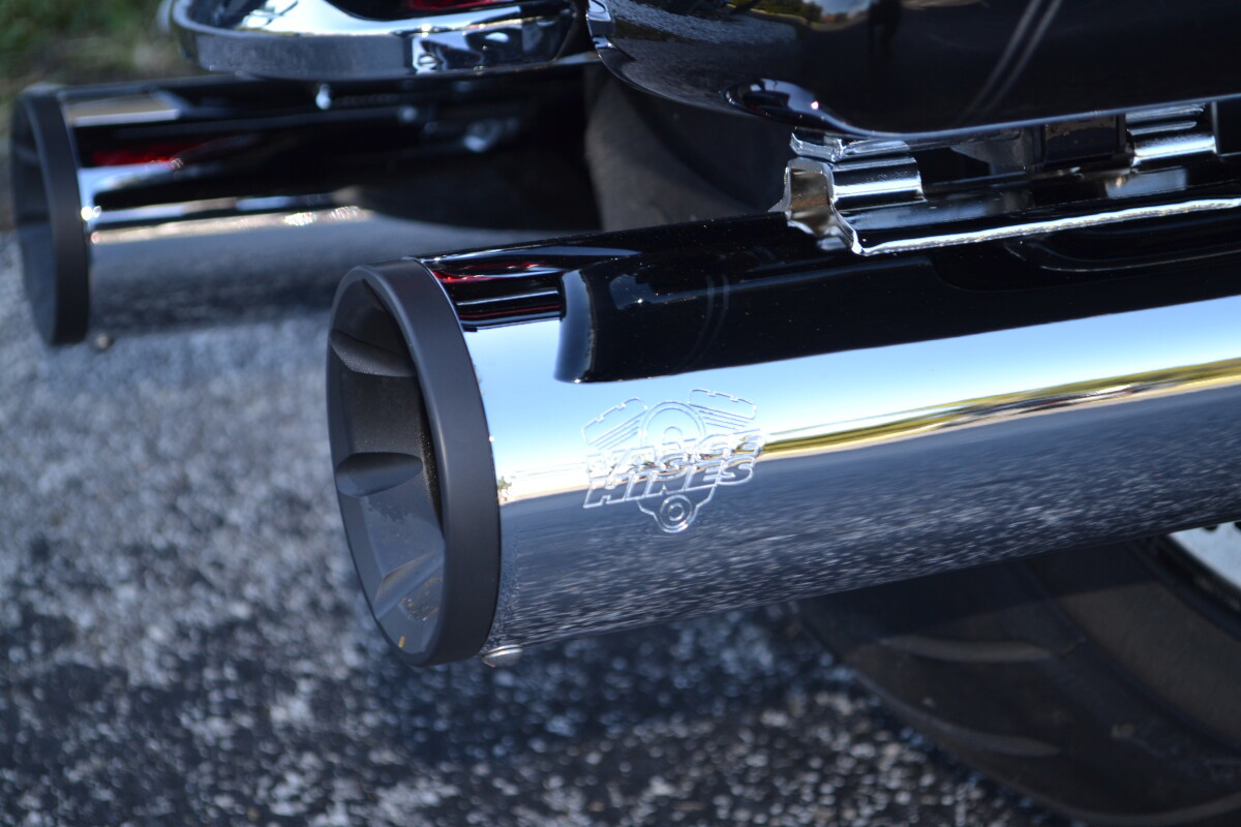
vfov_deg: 16.6
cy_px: 414
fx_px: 2844
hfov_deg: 24.6
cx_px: 620
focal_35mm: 82
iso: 220
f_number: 5.6
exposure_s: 1/125
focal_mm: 55
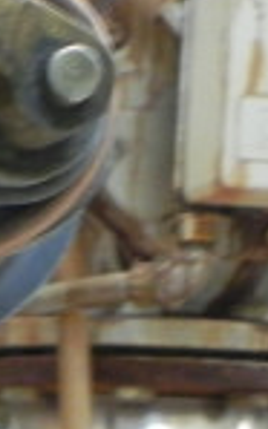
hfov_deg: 5.8
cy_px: 698
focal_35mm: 212
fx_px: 2480
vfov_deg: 9.5
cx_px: -517
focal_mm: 7.3
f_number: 3.2
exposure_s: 1/6.6
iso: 400
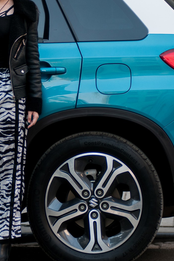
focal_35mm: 262
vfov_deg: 7.9
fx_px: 1900
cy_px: 117
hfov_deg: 5.2
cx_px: 34
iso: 200
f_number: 2.8
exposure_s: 1/200
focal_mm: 92
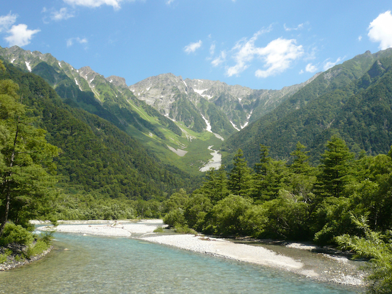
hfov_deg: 52.6
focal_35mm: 35
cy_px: 147
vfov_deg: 40.7
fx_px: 396
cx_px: 196
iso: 100
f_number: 2.8
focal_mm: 4.7
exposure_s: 1/800
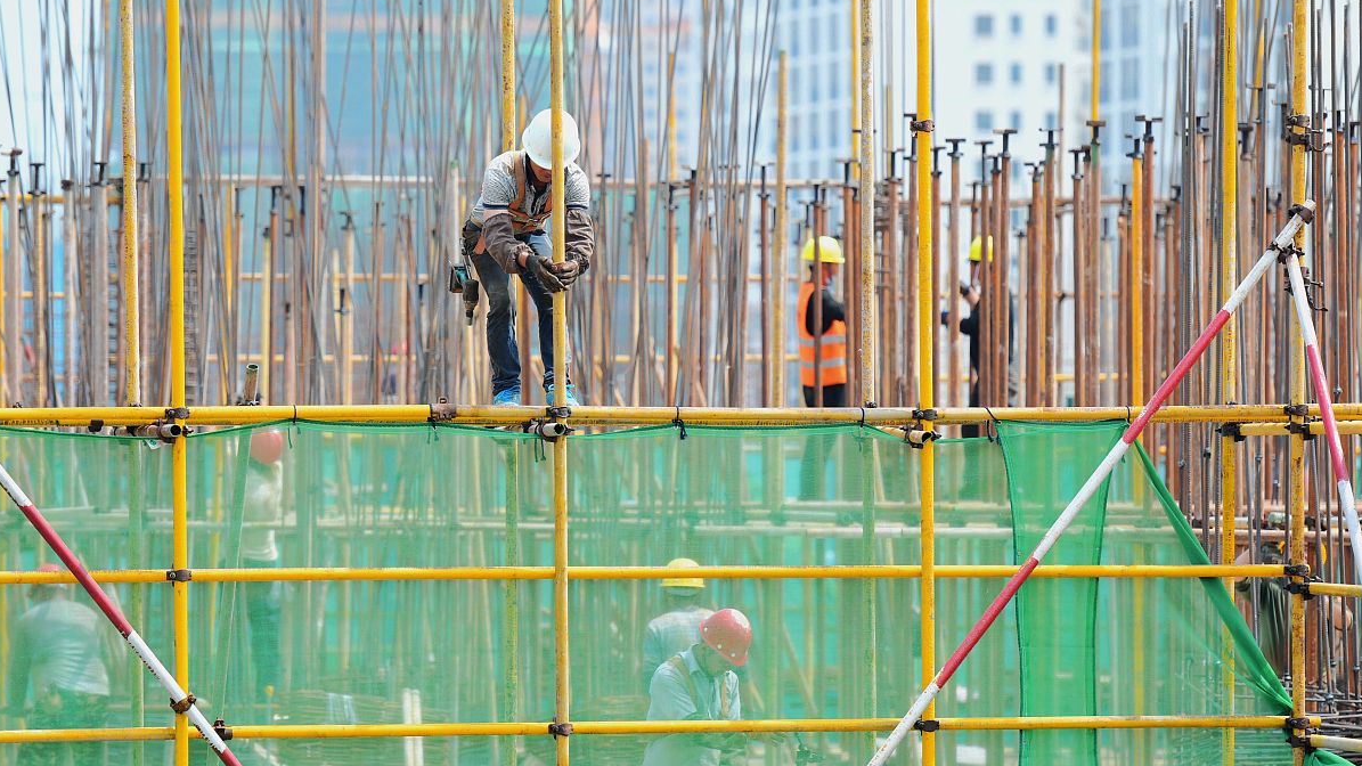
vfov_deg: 4.3
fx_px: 10256
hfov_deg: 7.6
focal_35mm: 284
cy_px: 383
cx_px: 680
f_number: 4
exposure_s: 1/1000
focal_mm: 180
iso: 200
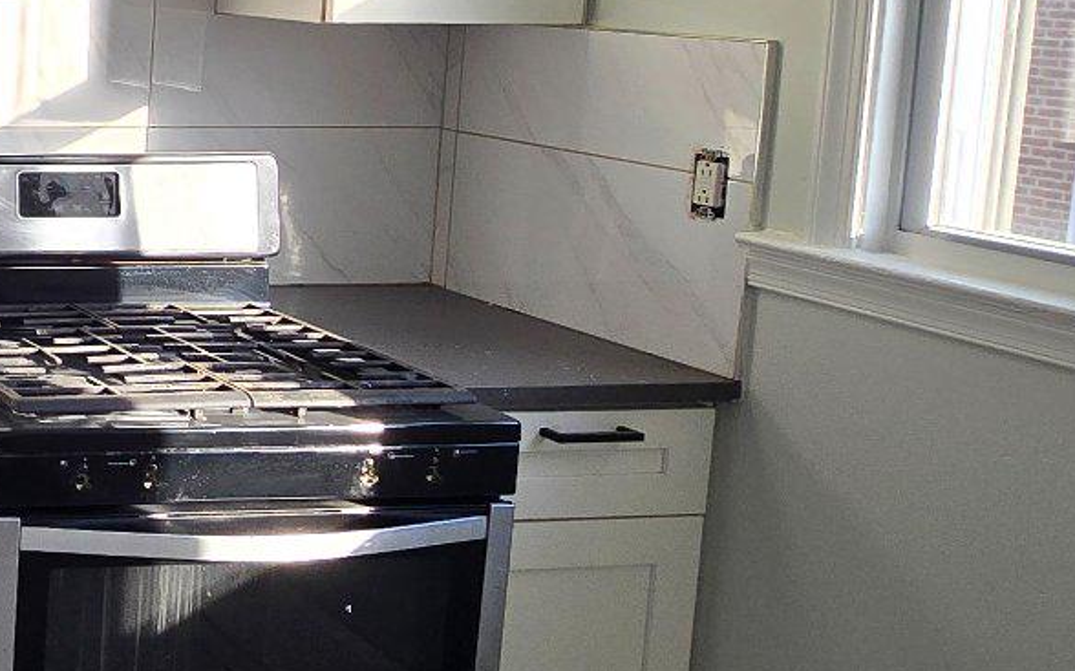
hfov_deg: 28.2
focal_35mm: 48
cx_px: -525
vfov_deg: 26.1
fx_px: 1406
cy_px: 95
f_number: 2.2
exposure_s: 1/151
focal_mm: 2.2
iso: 50
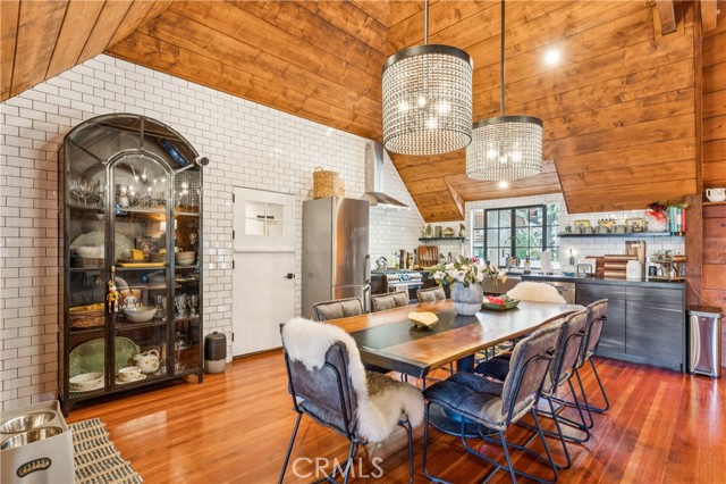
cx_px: 363
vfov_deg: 68.8
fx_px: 353
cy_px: 242
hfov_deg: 91.6
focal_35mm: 18
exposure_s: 2.5
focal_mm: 17.5
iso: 100
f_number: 13
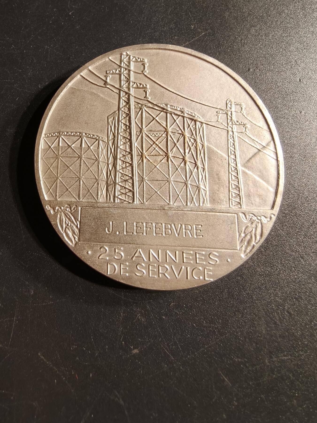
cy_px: 212
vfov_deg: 73.9
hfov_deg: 58.9
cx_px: 158
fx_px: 281
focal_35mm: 23
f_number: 2
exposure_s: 1/100
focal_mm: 2.32
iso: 100
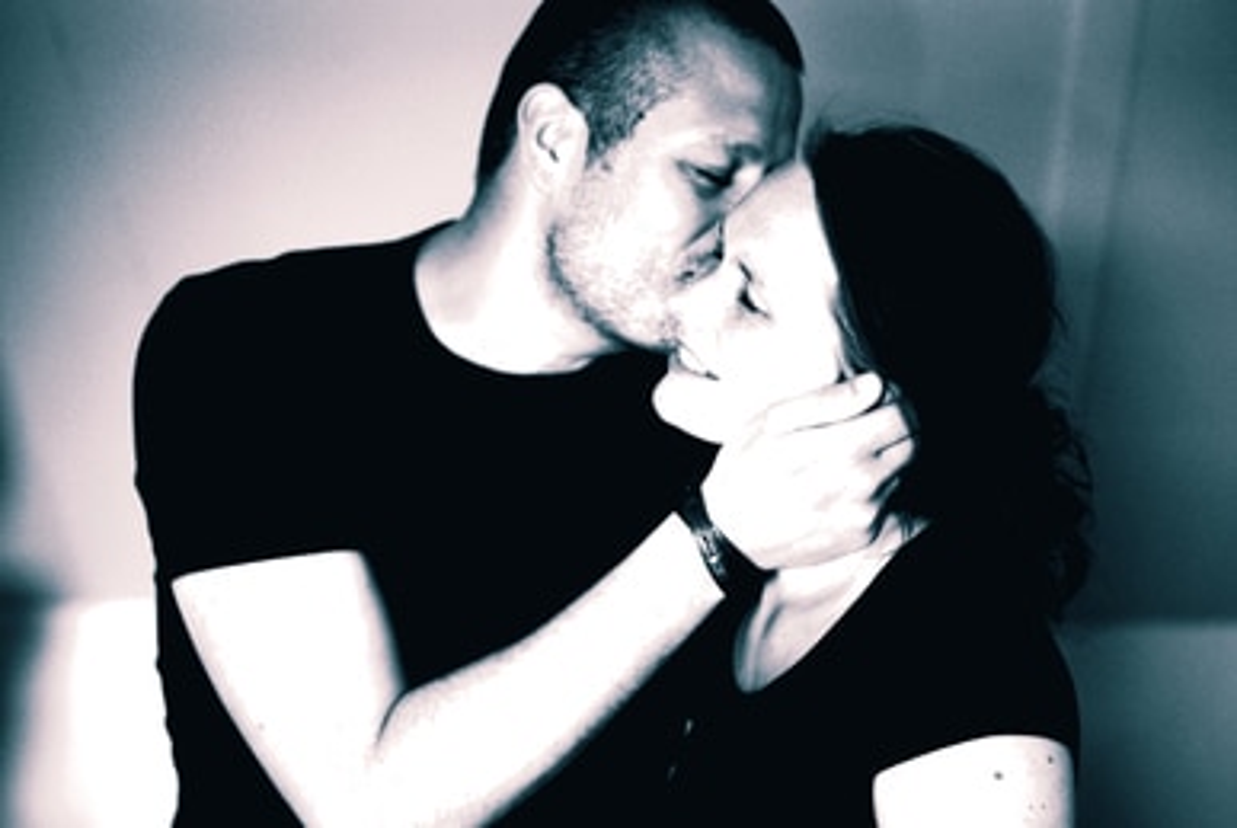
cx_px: 618
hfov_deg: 27.0
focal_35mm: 75
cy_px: 414
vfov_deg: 18.2
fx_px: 2580
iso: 400
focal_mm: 50
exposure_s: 1/30
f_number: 2
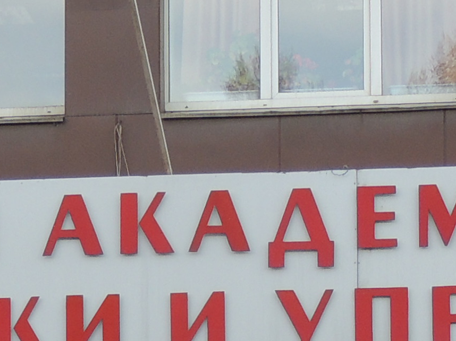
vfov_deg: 7.6
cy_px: 649
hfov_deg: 10.5
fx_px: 2476
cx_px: 130
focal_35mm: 188
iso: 100
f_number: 3.3
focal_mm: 6.2
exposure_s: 1/125
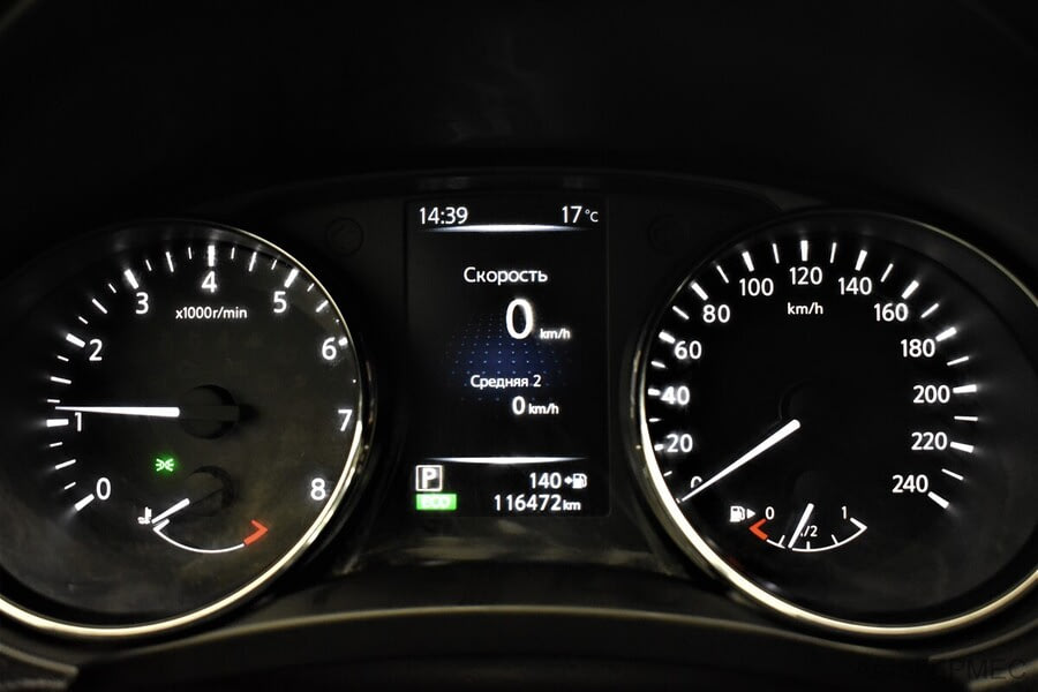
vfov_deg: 33.0
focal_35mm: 40
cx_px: 519
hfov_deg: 47.9
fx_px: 1168
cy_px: 346
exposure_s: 1/50
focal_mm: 27
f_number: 4
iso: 4500
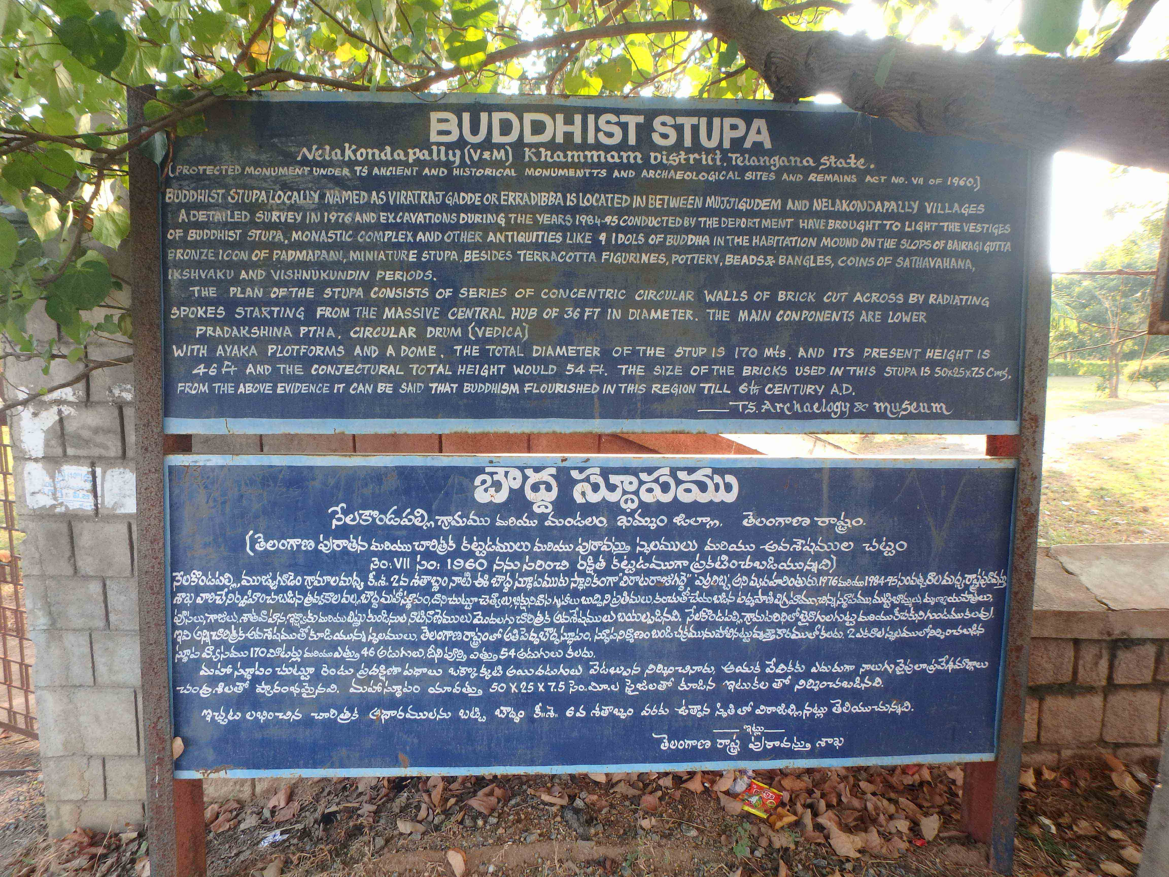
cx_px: 584
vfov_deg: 63.4
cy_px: 438
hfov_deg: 79.0
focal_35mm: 21
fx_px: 709
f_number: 3.5
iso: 125
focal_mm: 3.7
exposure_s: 1/80
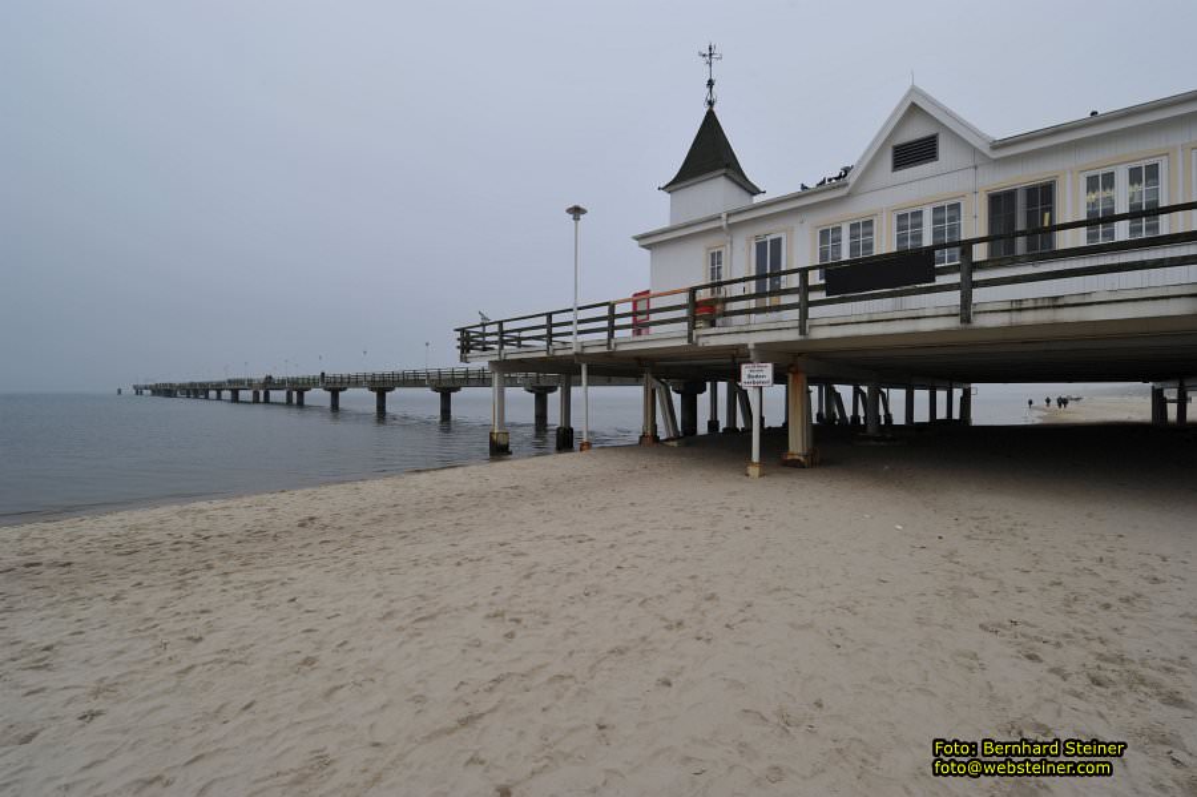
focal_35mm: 14
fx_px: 465
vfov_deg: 81.1
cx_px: 598
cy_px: 398
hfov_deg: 104.3
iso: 200
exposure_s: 1/200
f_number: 7.1
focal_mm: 14
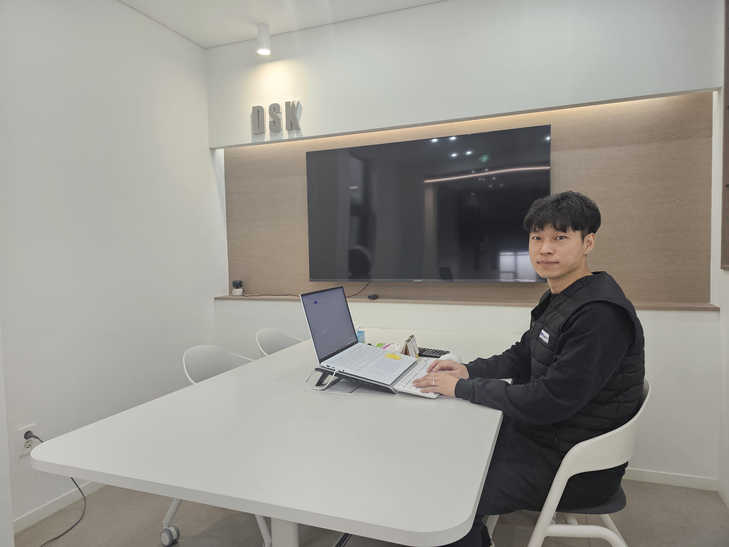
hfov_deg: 73.9
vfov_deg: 58.9
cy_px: 274
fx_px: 484
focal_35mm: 23
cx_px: 364
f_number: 1.7
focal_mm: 6.3
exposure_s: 1/120
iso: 250
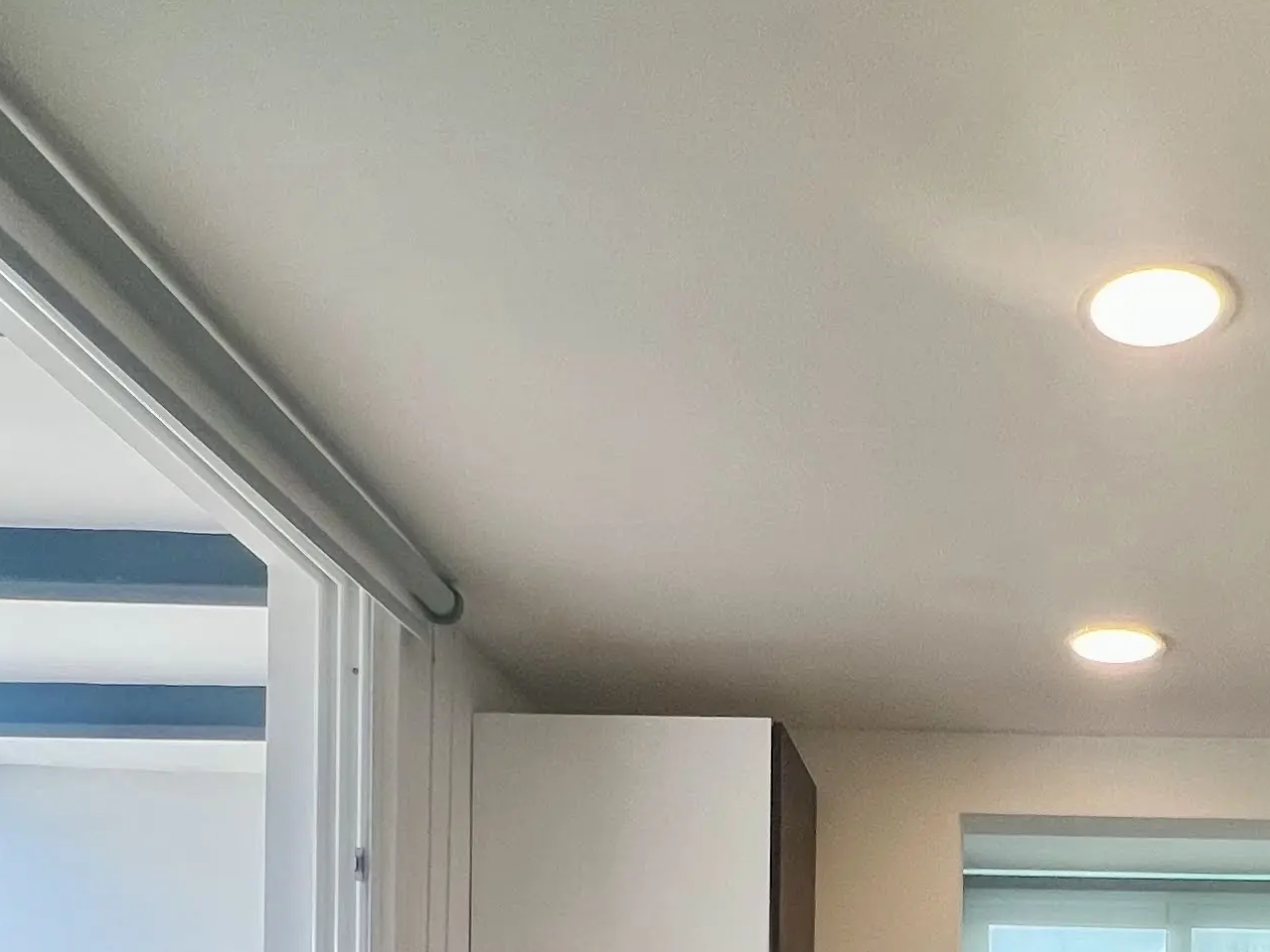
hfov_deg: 42.9
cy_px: 1252
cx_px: 1076
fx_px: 1505
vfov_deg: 28.5
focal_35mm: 41
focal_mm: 1.57
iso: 200
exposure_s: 1/120
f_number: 1.8
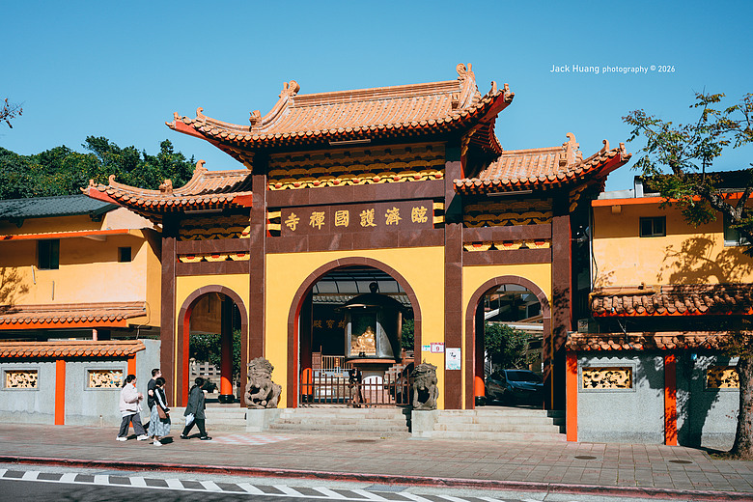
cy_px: 251
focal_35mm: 32
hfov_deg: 59.5
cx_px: 376
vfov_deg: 41.7
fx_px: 659
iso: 100
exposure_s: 1/2500
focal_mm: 31.5
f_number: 2.8
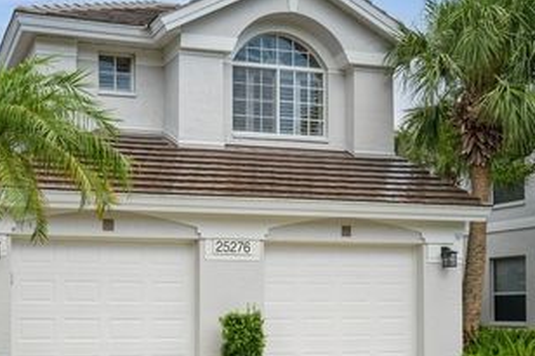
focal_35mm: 52
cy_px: 202
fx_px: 772
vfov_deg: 25.9
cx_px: 109
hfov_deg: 36.9
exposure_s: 1/250
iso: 200
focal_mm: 32
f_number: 8
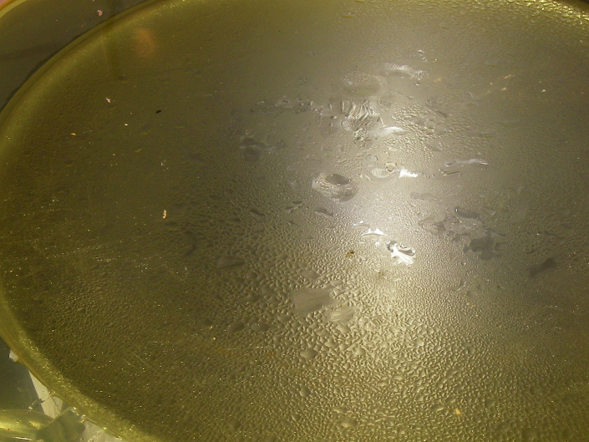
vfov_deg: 16.6
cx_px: 319
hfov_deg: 22.0
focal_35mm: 89
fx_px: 1515
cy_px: 282
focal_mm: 8.1
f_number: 7
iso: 64
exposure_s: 1/30
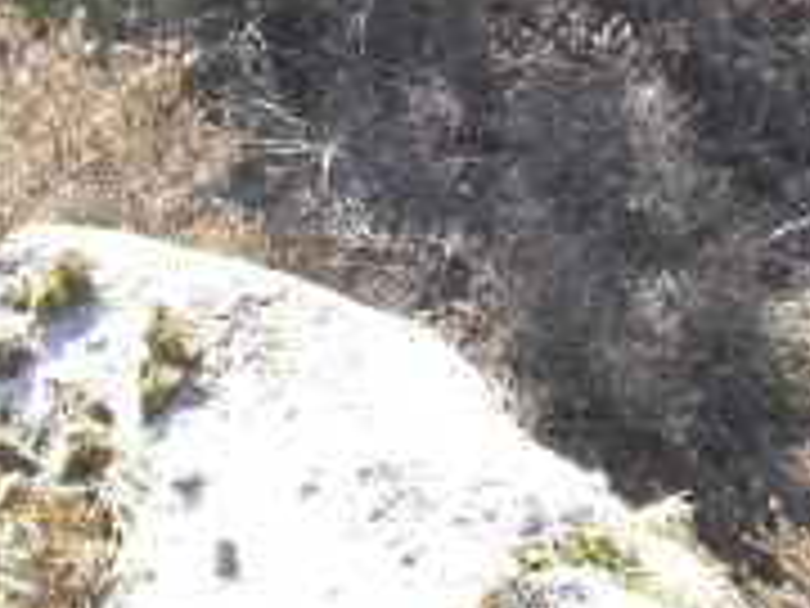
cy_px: -54
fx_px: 3159
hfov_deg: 14.1
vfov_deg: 10.8
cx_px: 986
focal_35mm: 135
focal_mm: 6.2
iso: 100
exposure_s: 1/160
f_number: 2.8
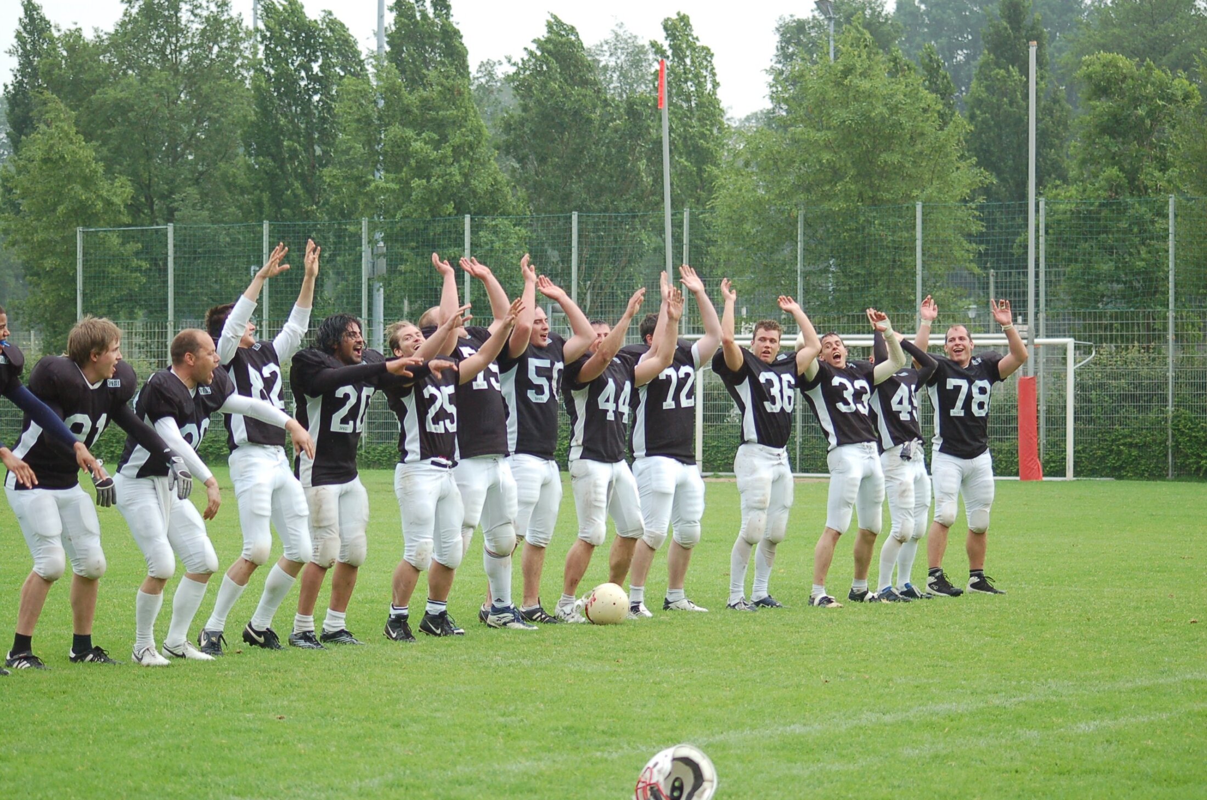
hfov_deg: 19.5
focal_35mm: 105
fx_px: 3514
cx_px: 604
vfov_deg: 13.0
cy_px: 400
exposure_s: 1/640
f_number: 4
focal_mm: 70
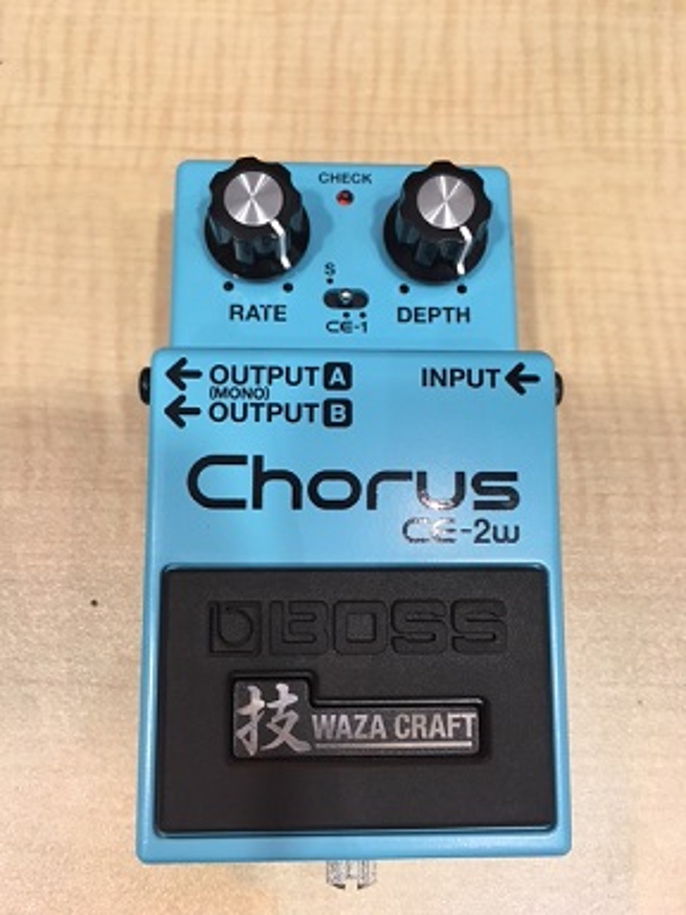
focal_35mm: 29
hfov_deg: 48.2
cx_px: 343
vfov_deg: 61.7
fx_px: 766
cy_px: 458
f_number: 2.2
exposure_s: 1/30
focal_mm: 4.15
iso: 100
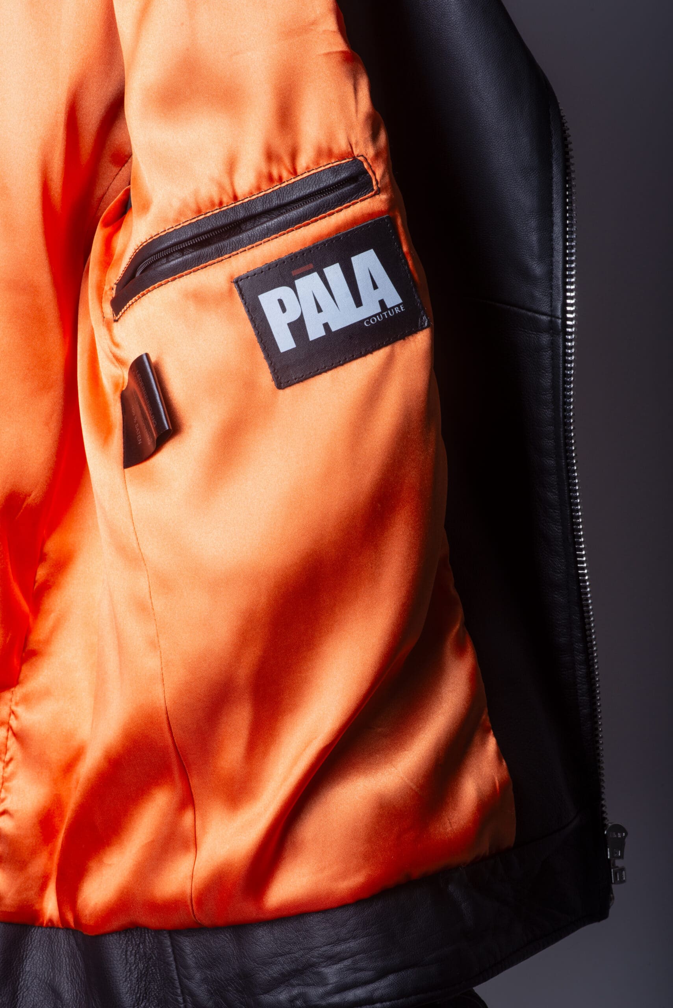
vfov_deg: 23.9
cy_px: 504
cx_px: 336
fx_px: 2381
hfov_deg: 16.1
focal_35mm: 85
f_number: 16
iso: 100
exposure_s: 1/250
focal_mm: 85
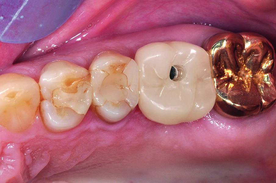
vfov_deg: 15.2
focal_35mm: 90
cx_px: 138
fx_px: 689
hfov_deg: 22.6
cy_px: 92
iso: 200
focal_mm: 60
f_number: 22
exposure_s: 1/125
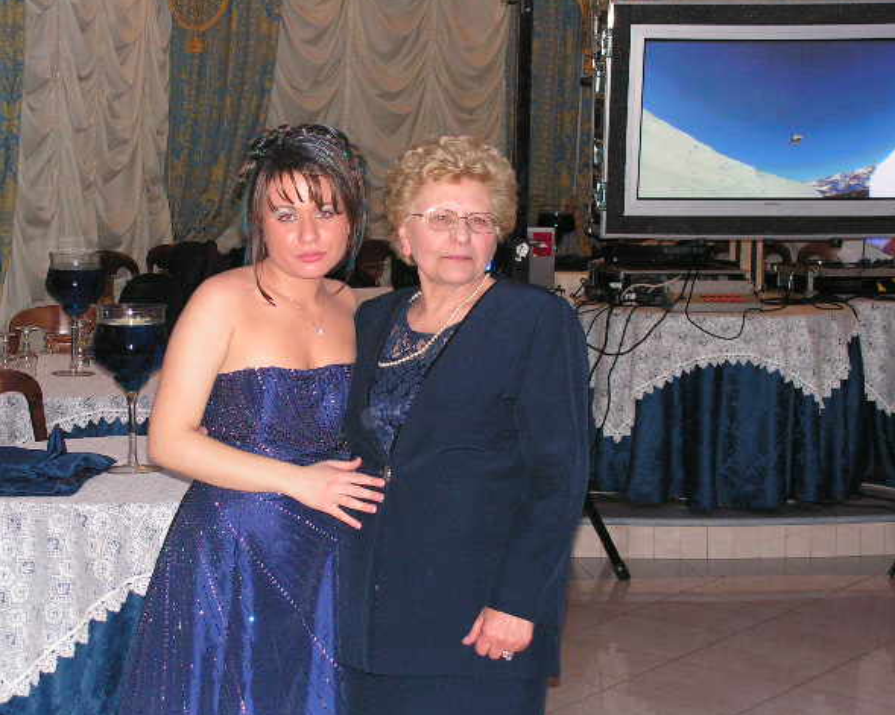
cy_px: 357
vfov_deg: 21.9
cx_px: 436
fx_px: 1854
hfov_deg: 27.1
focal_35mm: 70
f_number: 3.3
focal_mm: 11
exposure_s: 1/80
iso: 200
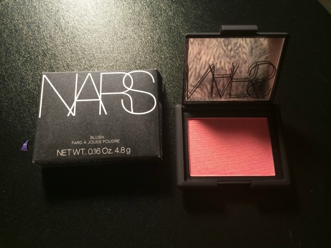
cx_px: 166
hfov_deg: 60.0
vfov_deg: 46.8
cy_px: 124
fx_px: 287
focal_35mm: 30
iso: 100
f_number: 2.2
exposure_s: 1/30
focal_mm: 4.12
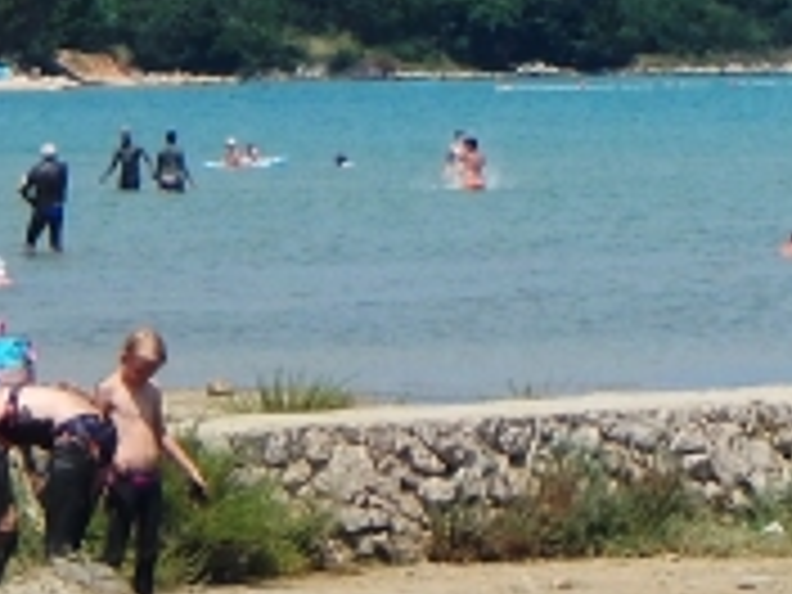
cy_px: -243
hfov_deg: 2.6
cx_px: 2259
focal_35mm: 761
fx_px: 17411
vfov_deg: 2.0
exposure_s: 1/800
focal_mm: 23.4
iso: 125
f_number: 4.8
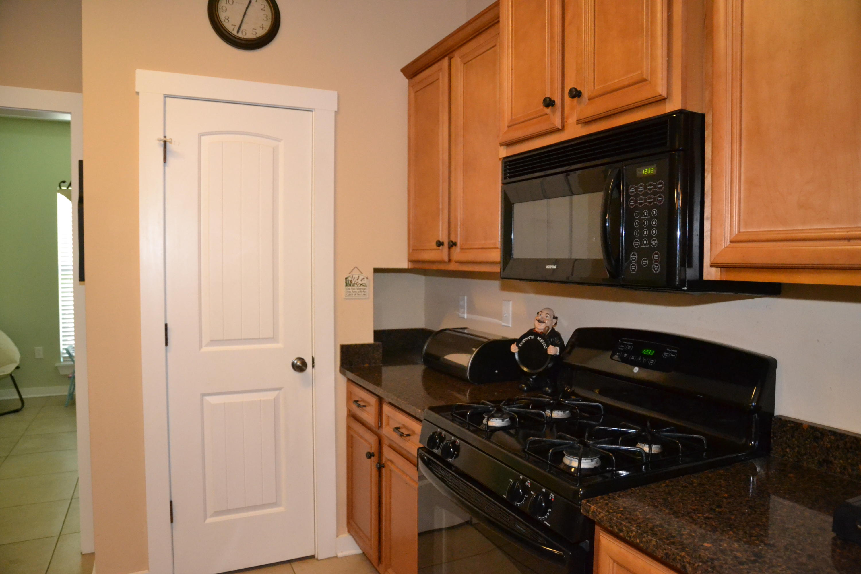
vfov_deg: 53.1
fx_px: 574
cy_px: 287
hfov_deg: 73.7
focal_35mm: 24
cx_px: 430
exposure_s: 1/60
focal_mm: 16
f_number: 3.5
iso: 3200
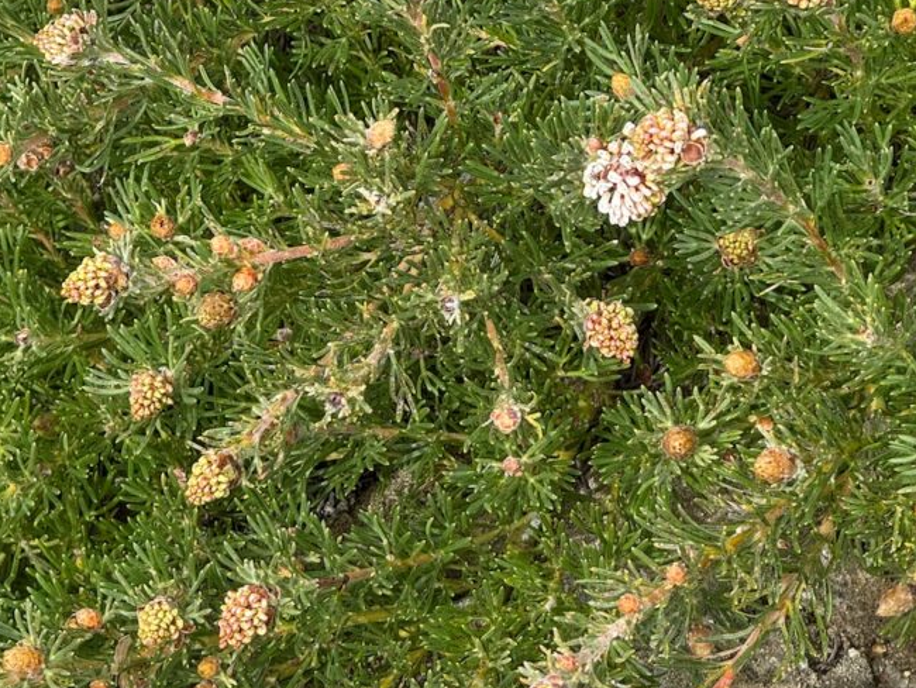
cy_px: 657
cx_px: 444
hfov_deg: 10.5
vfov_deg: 7.8
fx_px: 5003
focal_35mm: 189
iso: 64
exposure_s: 1/611
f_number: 2.8
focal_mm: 15.66
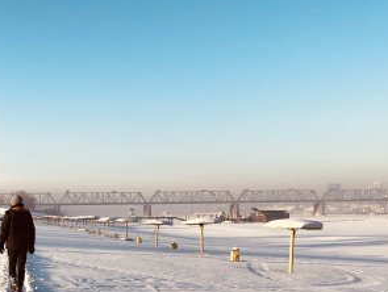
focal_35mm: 58
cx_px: 71
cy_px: 223
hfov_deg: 32.2
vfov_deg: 25.0
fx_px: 651
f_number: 1.8
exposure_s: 1/1453
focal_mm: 4
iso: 20
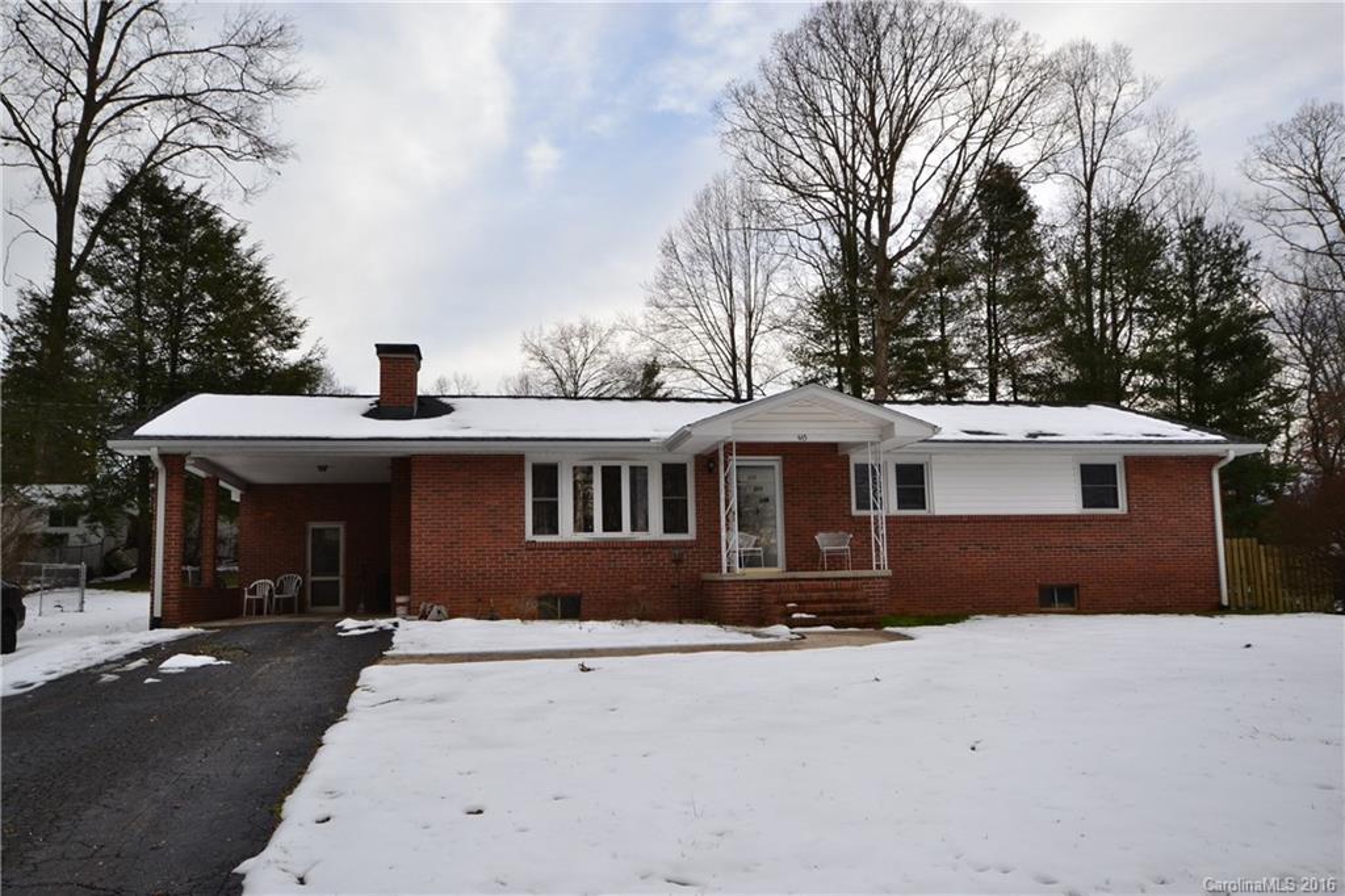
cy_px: 448
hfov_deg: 61.9
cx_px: 672
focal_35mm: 30
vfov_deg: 43.6
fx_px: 1120
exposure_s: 1/200
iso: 400
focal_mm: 20
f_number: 10
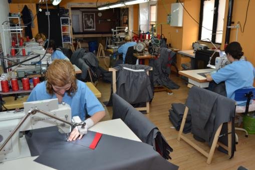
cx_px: 128
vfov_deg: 43.6
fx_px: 212
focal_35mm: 30
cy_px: 85
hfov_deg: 61.9
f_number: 5.6
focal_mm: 20
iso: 280
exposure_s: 1/125
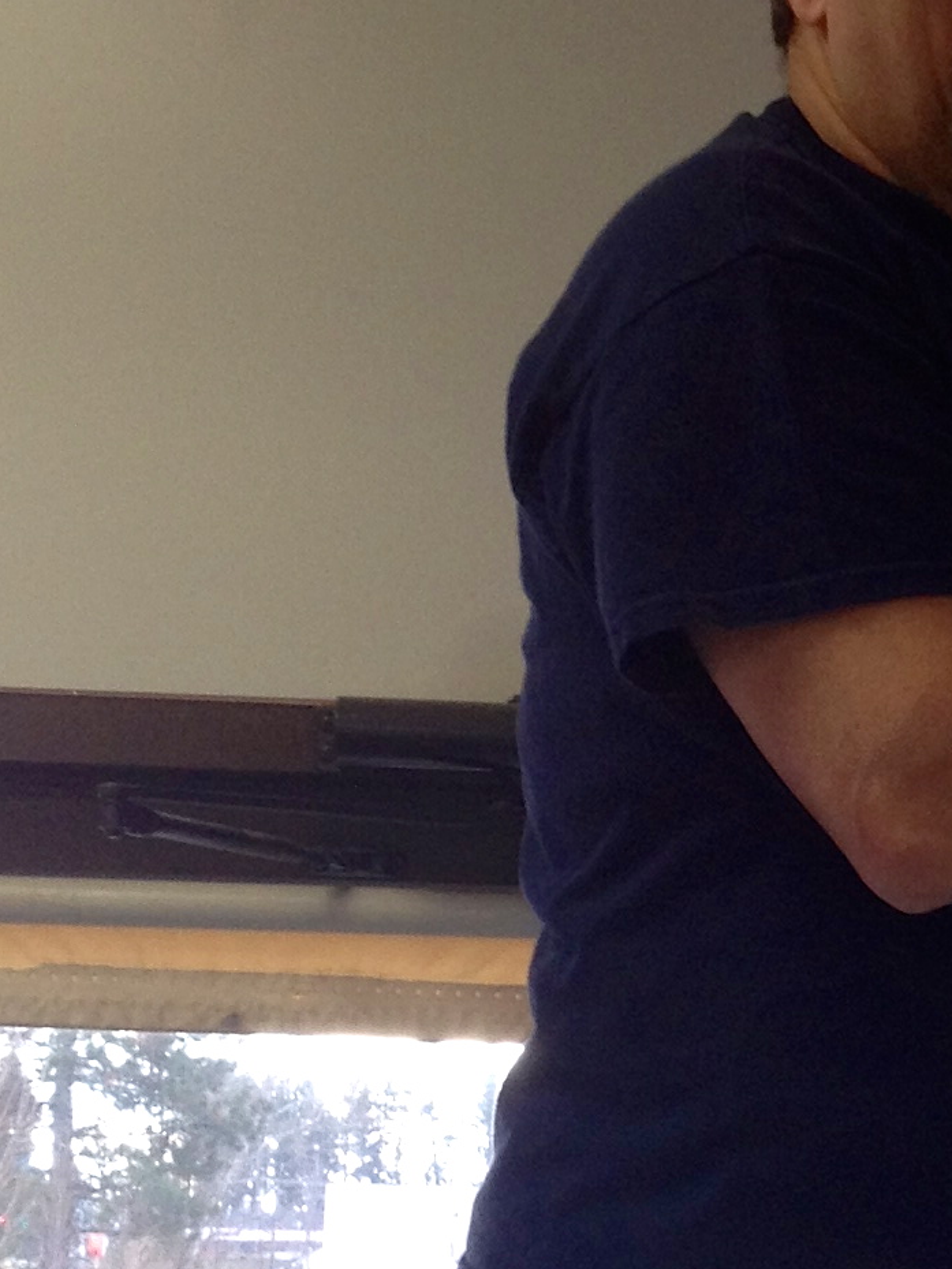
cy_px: 929
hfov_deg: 11.7
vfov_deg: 16.0
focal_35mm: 123
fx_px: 4509
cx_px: 1295
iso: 50
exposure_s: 1/60
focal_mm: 4.28
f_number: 2.4
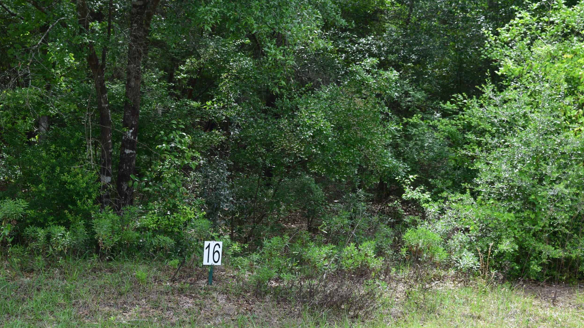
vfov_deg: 18.8
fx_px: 991
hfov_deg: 32.8
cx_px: 250
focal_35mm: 64
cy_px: 205
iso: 400
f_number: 10
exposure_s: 1/250
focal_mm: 34
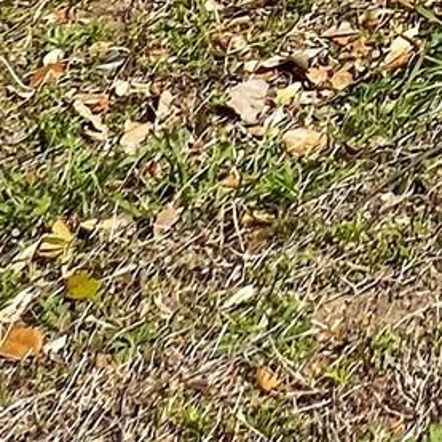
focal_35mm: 85
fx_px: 1228
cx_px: 1024
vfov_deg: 13.4
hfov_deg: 14.5
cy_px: -685
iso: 32
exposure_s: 1/1250
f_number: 1.8
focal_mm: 1.57
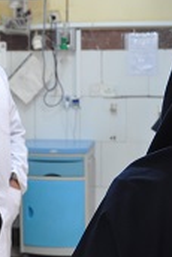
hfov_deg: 11.2
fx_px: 854
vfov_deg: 17.1
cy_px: 113
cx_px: -49
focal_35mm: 119
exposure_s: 1/20
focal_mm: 27
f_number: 4.5
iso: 400
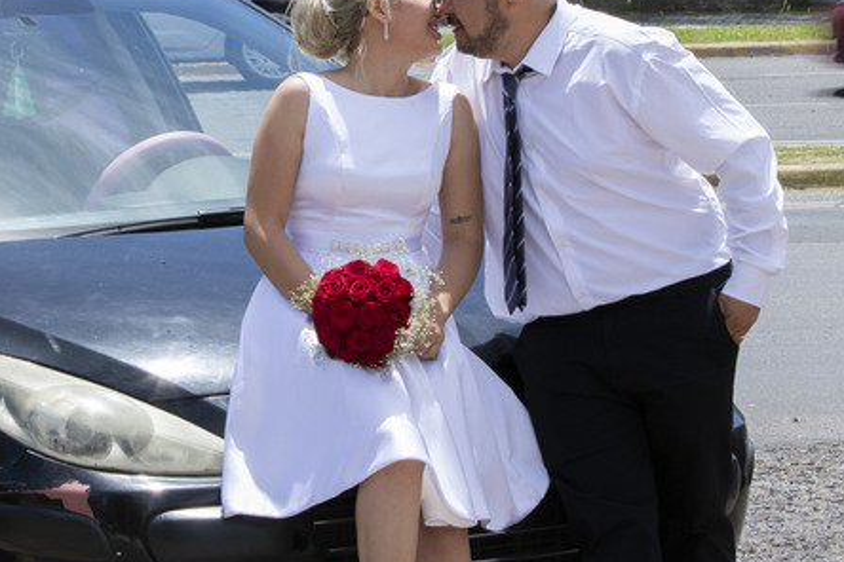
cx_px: 378
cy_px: 249
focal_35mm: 73
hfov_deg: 27.7
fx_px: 1711
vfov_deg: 18.7
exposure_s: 1/400
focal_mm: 18
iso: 800
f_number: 2.5
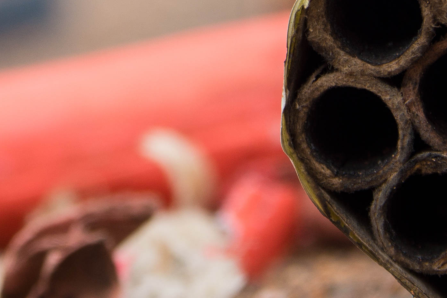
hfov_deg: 6.4
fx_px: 4023
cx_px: 159
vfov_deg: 4.2
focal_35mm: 324
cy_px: -199
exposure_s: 1/20
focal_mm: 50
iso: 100
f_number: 5.6
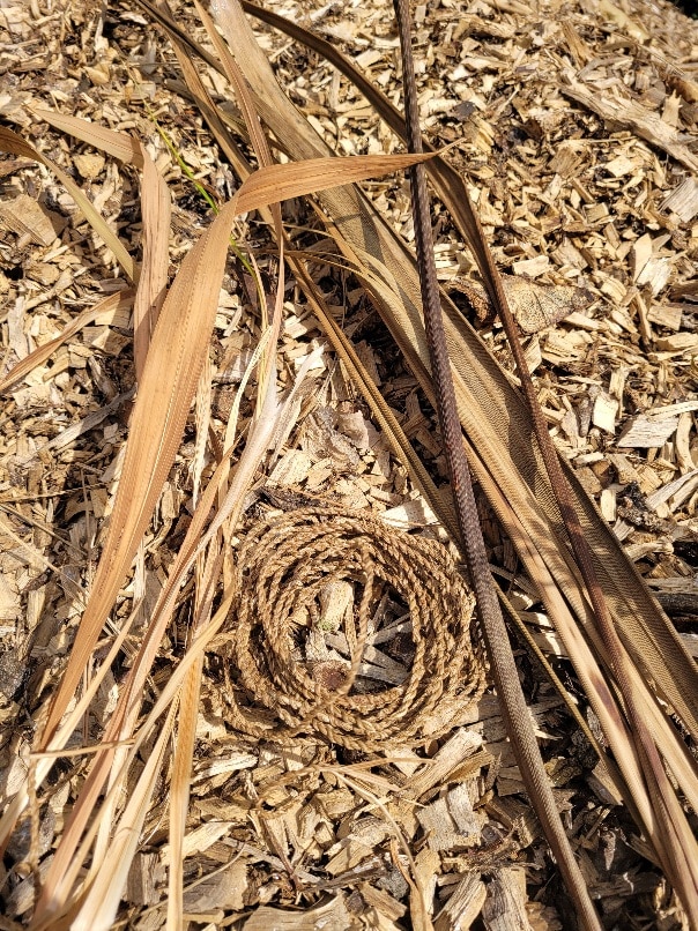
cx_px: 349
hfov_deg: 53.0
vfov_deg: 67.3
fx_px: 699
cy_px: 466
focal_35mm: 26
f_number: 1.8
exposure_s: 1/2500
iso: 40
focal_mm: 5.4
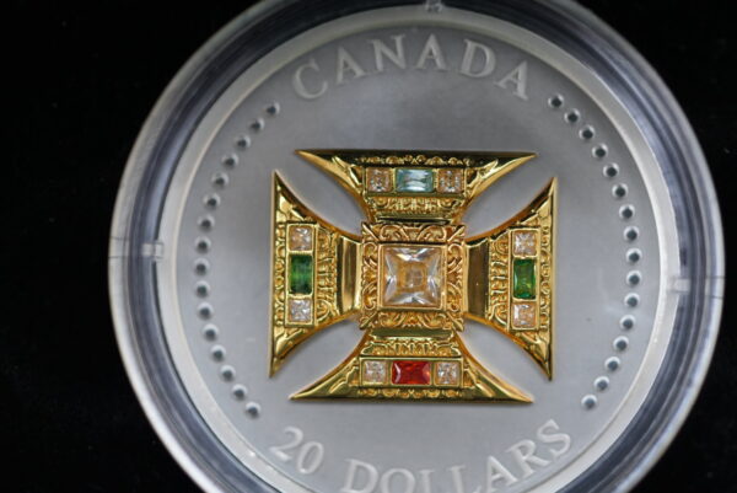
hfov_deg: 15.2
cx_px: 368
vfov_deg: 10.2
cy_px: 246
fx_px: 2766
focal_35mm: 135
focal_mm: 90
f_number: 2.8
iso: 1600
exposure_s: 1/160
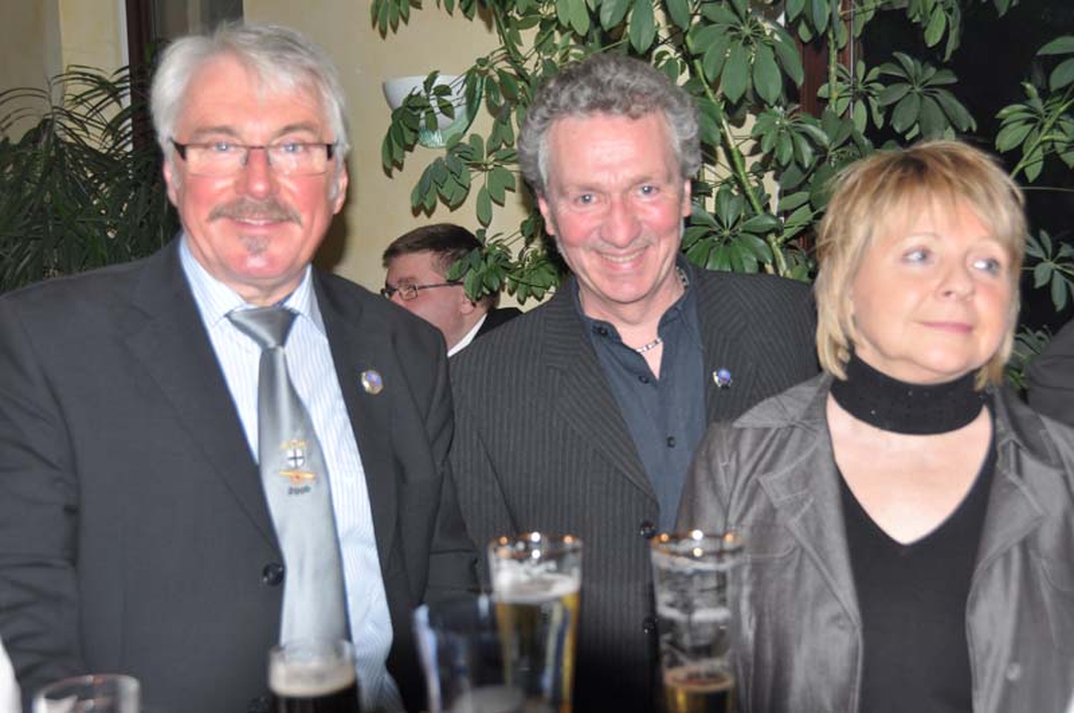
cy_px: 356
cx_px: 537
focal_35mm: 48
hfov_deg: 41.2
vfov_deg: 28.0
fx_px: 1430
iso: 200
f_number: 4.2
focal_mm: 32
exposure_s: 1/60
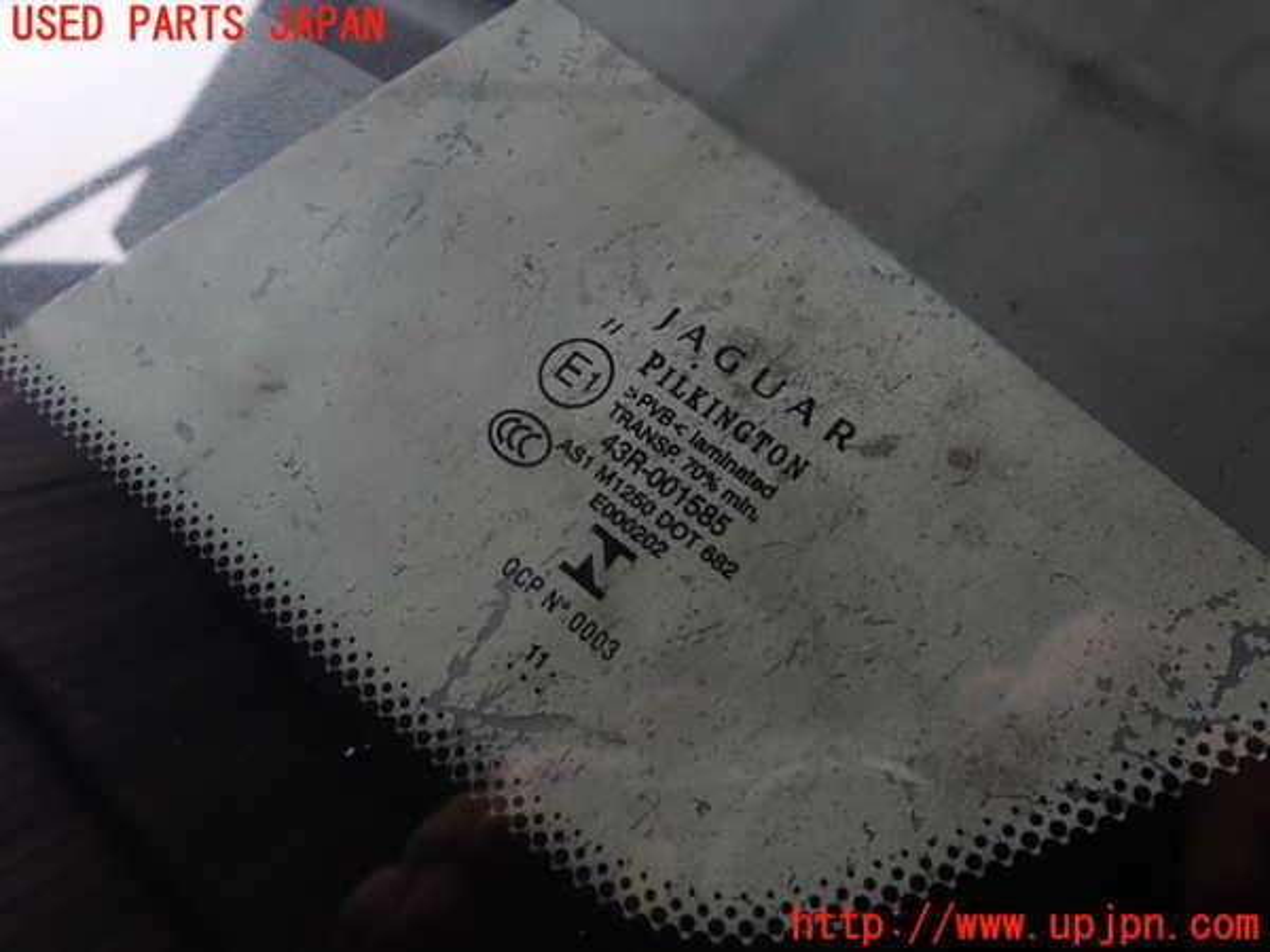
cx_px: 635
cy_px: 476
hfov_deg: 60.0
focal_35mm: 30
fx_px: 1101
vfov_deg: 46.8
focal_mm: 5.4
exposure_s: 1/100
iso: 100
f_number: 3.2
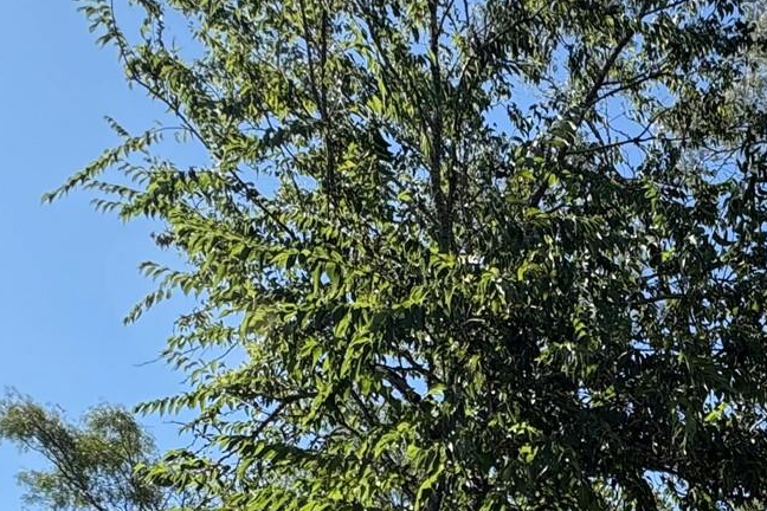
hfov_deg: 40.7
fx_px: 980
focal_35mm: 46
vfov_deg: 25.5
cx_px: 629
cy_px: 648
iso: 50
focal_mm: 2.22
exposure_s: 1/831
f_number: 2.2
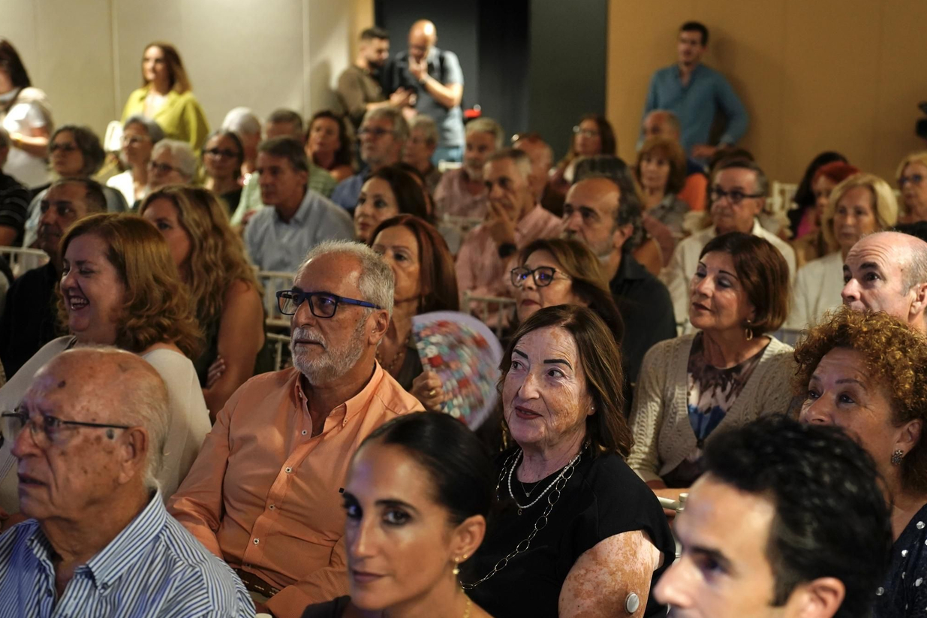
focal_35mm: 57
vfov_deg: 23.7
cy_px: 375
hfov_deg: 35.0
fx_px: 1467
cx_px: 513
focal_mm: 44
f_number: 2.8
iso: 2000
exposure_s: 1/80
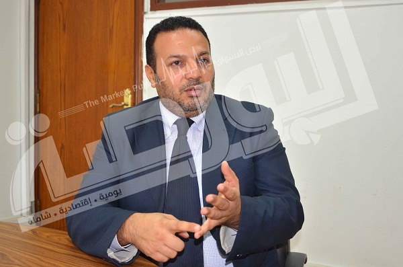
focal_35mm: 42
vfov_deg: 31.7
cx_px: 202
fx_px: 469
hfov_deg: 46.5
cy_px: 134
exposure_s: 1/60
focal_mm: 28
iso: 800
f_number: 4
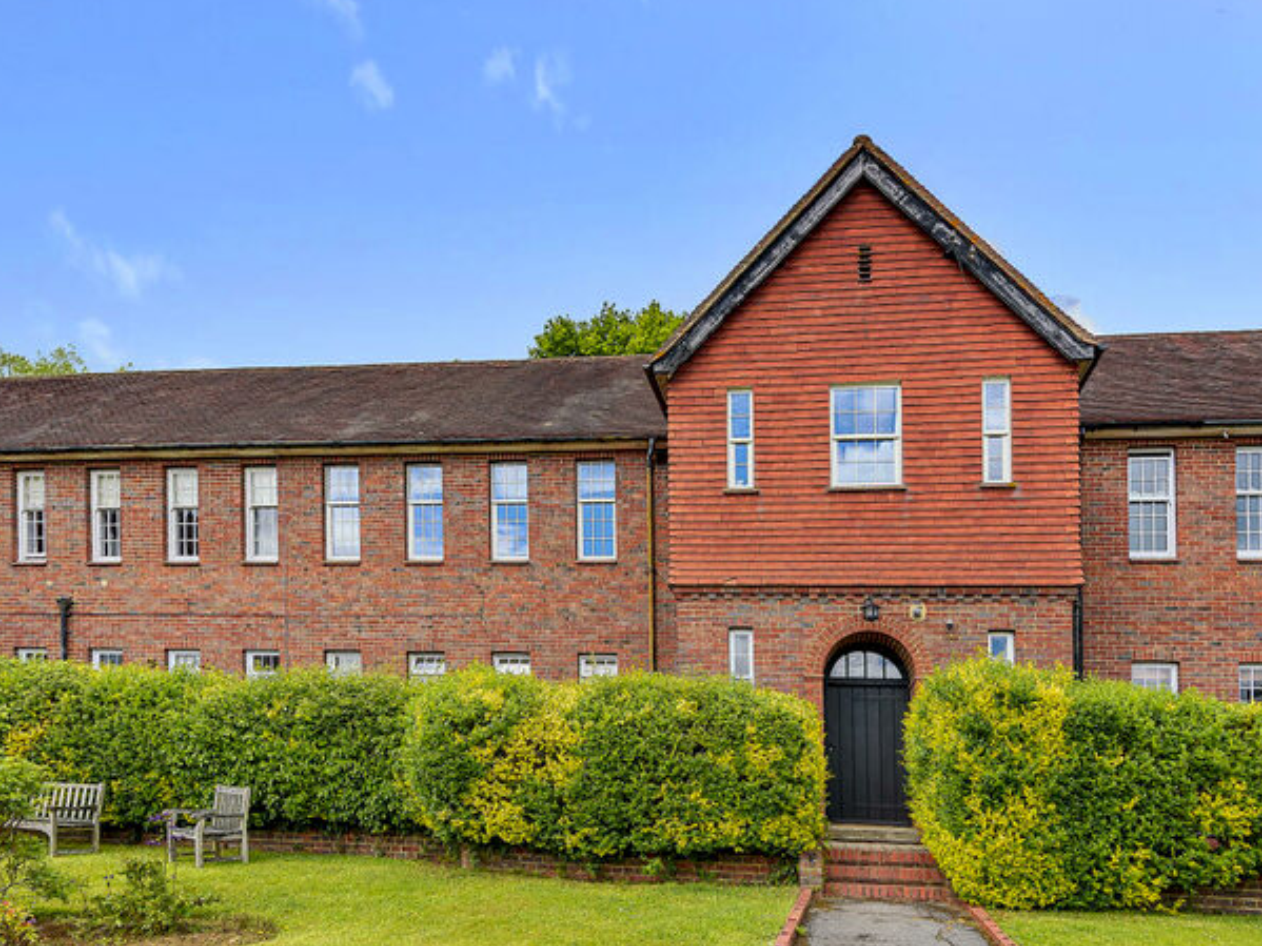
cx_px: 588
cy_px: 478
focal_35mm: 18
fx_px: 656
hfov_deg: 87.6
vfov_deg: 71.6
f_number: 8
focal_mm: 16
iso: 250
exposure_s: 1/250
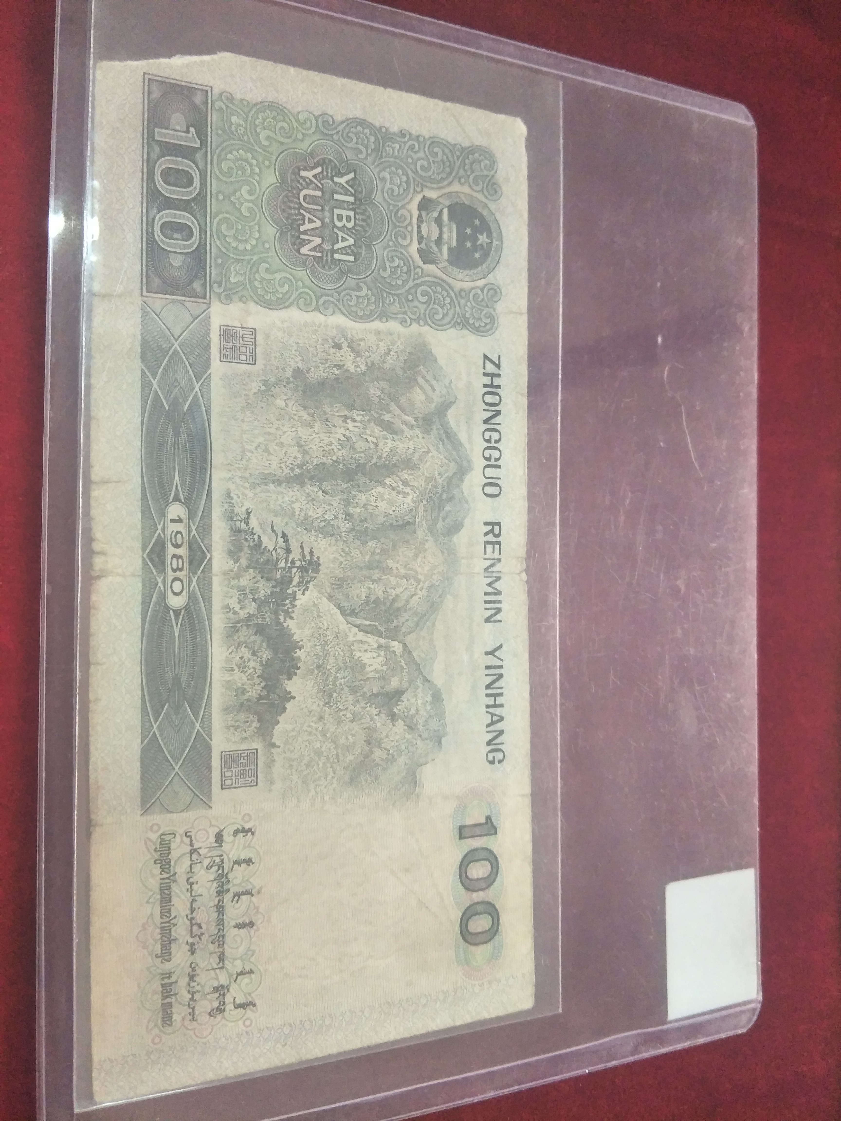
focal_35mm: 22
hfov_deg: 61.1
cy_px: 560
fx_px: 713
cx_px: 420
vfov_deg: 76.4
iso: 269
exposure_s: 1/33
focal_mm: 3.79
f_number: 1.7
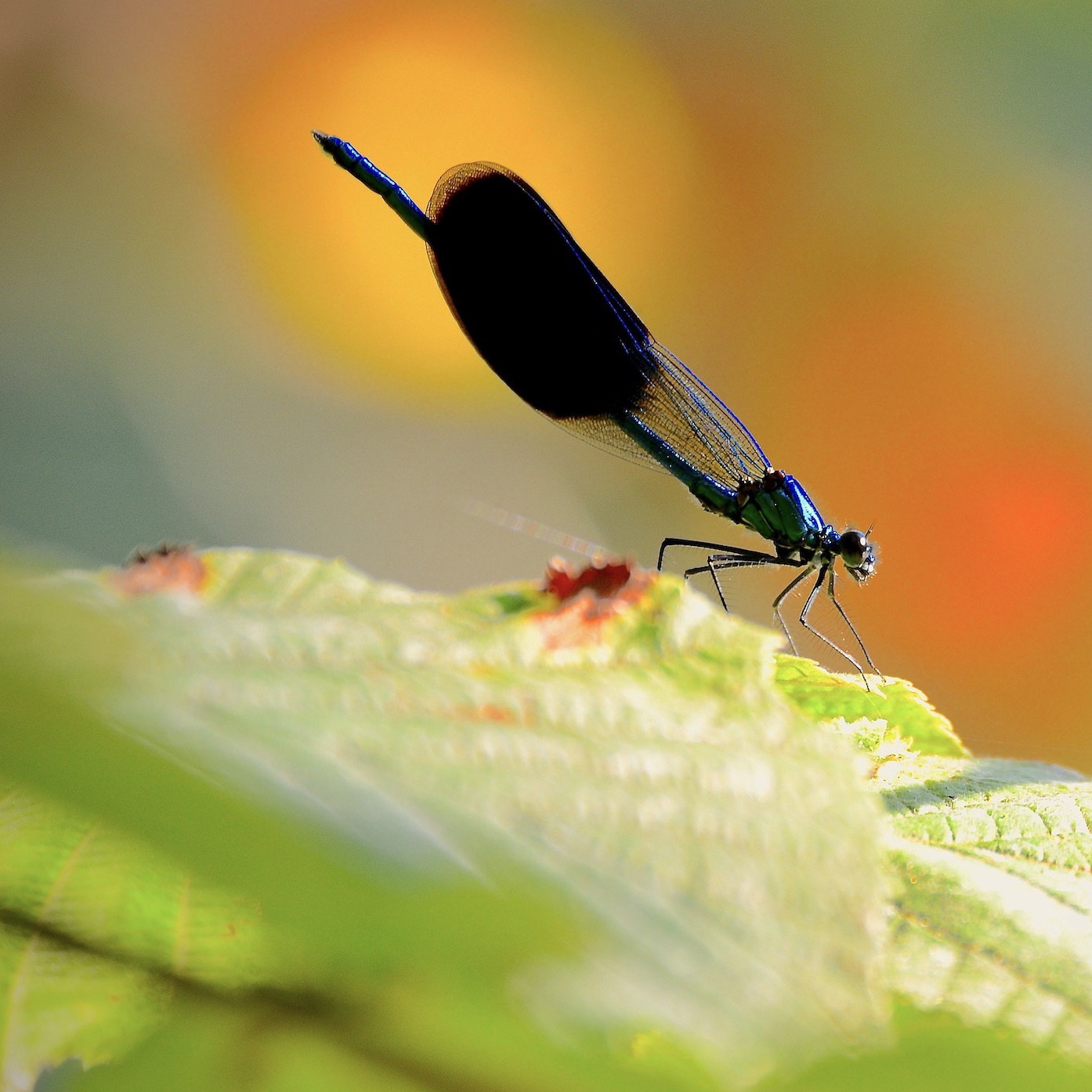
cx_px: 758
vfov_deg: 1.5
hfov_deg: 1.5
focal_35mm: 1164
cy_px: 551
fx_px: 41544
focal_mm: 600
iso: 500
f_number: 6.3
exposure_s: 1/160
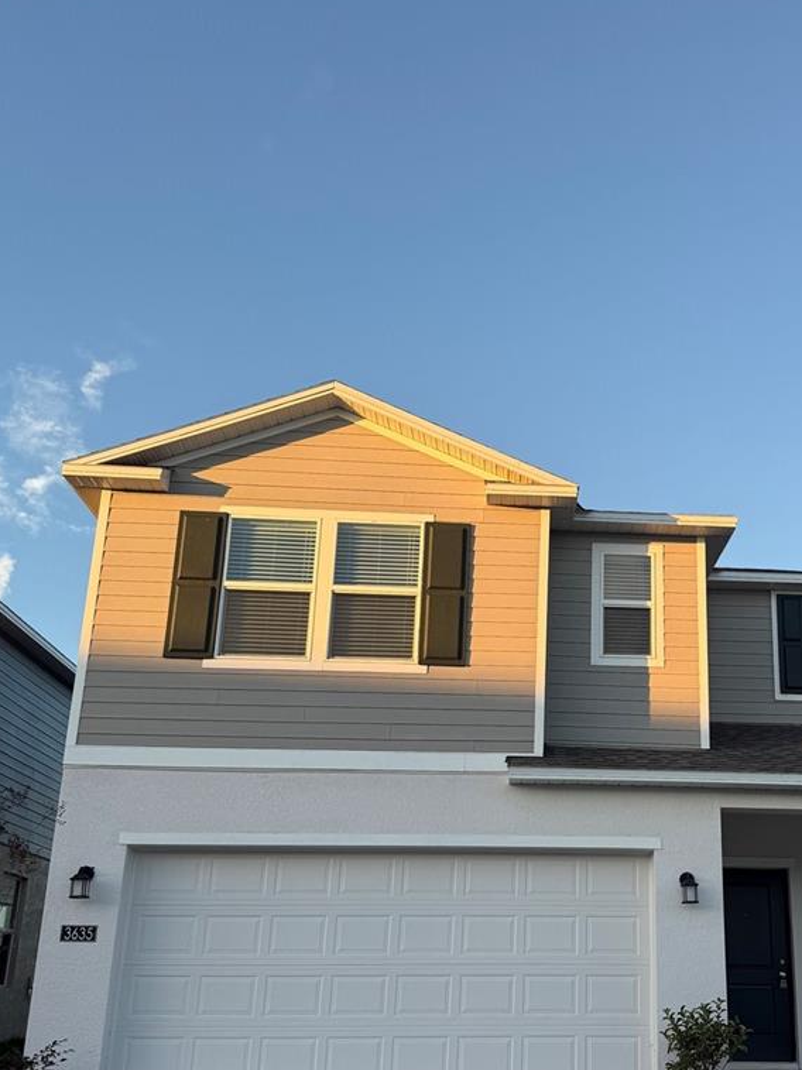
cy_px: 652
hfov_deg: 36.8
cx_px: 600
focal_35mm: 38
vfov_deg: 48.6
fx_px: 1175
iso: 80
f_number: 1.78
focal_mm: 6.76
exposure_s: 1/849
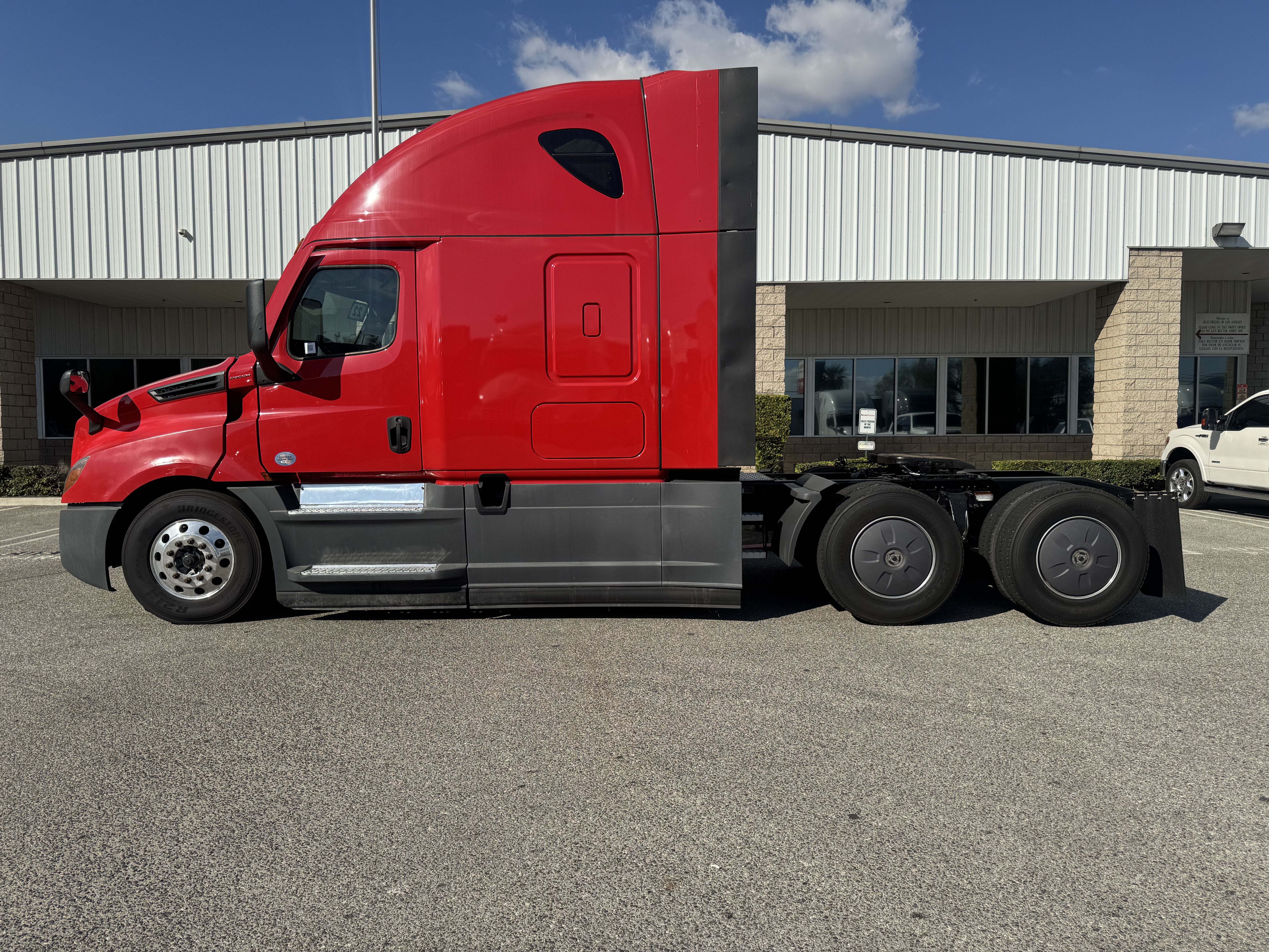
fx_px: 880
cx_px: 634
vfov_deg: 56.8
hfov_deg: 71.6
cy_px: 476
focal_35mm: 24
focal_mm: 6.76
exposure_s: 1/5348
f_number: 1.78
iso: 80
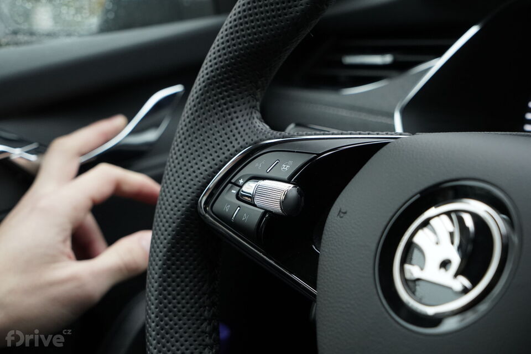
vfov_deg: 22.3
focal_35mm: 61
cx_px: 266
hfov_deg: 32.9
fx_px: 900
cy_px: 177
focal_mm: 61
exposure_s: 1/250
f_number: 7.1
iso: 4000
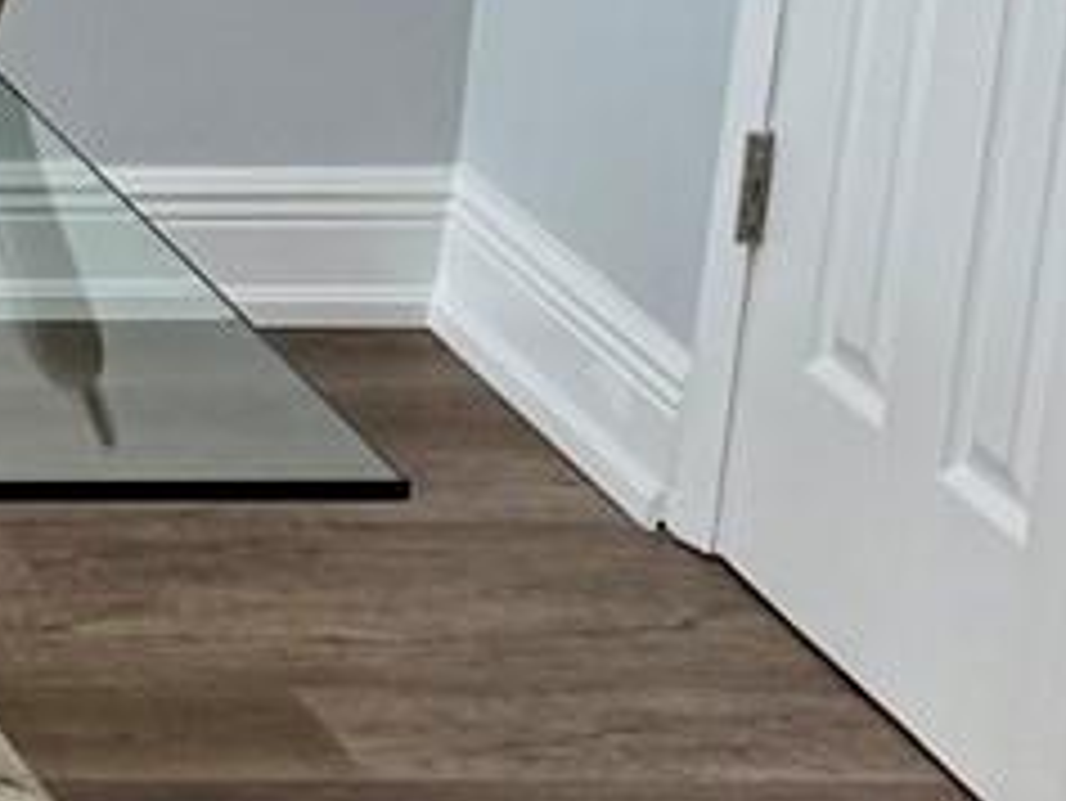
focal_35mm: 162
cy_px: 194
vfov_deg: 9.2
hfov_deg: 11.0
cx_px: -1151
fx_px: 4991
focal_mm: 6.76
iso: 50
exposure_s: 1/127
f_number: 1.78
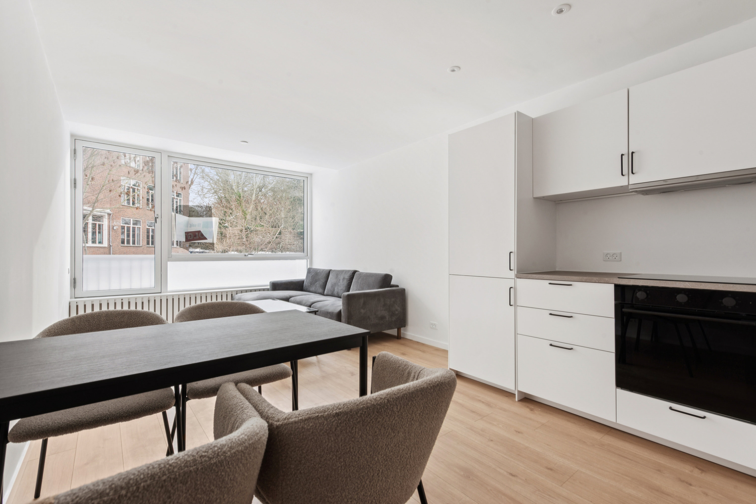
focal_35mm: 16
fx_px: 336
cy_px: 252
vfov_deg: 73.7
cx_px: 378
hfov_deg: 96.7
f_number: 10
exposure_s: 1/15
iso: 200
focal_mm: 16
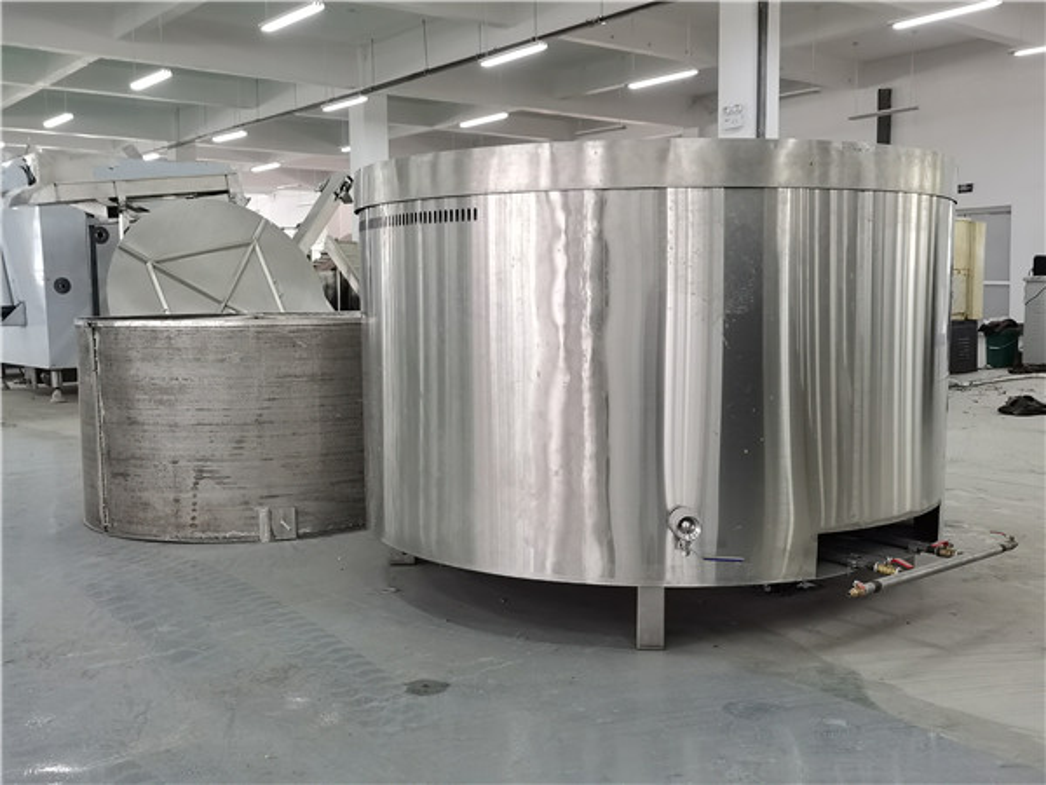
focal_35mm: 36
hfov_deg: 51.4
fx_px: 1088
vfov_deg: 39.7
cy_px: 392
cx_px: 523
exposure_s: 1/100
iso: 160
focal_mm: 5.58
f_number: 1.8
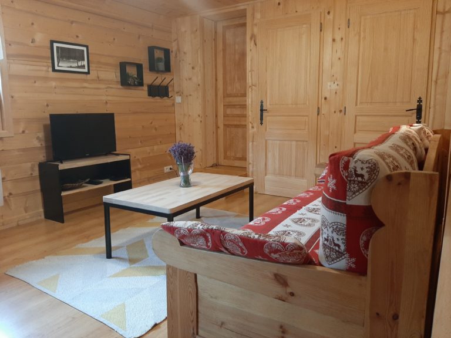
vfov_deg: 53.1
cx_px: 226
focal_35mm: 26
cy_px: 169
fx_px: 339
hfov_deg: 67.3
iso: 125
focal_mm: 3.93
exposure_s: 1/50
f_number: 1.7
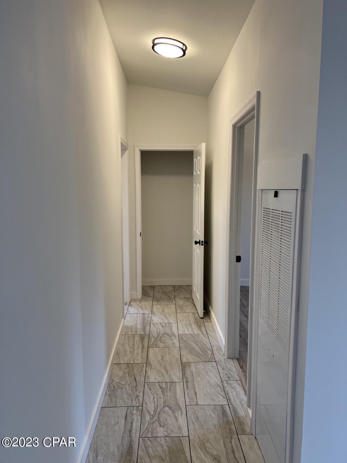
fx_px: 348
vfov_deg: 67.3
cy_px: 232
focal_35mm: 26
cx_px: 174
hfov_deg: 53.1
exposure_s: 1/120
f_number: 1.5
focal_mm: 5.7
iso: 125
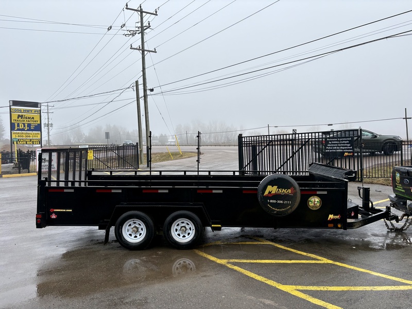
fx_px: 309
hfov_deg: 67.3
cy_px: 154
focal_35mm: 26
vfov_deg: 53.1
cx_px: 206
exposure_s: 1/907
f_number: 1.6
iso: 50
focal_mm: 5.96
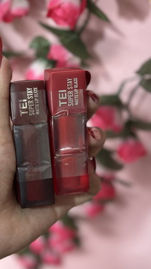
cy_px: 119
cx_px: 51
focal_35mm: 65
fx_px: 463
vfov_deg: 32.3
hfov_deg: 18.5
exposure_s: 1/50
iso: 160
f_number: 1.78
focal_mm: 6.86
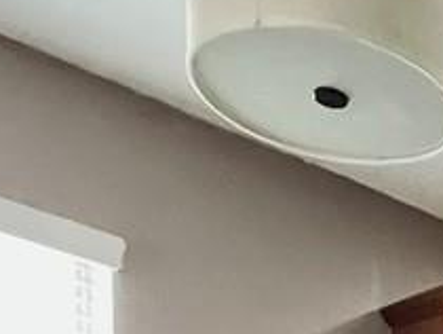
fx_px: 1268
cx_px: 911
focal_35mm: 99
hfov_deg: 15.4
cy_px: 898
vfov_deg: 11.3
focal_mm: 1.57
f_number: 1.8
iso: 640
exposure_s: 1/60
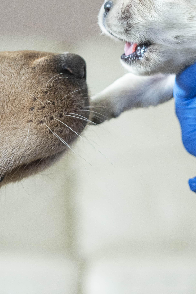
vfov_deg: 15.1
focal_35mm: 136
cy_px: 169
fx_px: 1110
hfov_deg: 10.1
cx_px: 106
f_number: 2.8
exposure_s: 1/320
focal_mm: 50
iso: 800
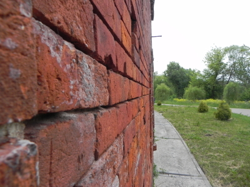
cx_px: 125
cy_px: 94
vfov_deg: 53.1
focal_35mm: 26
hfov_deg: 67.3
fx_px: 188
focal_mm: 4.6
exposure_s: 1/534
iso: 160
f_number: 4.5
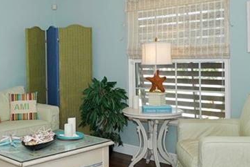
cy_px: 69
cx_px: 67
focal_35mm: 48
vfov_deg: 28.0
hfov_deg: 40.2
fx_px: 333
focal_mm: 17
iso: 640
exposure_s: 1/60
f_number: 9
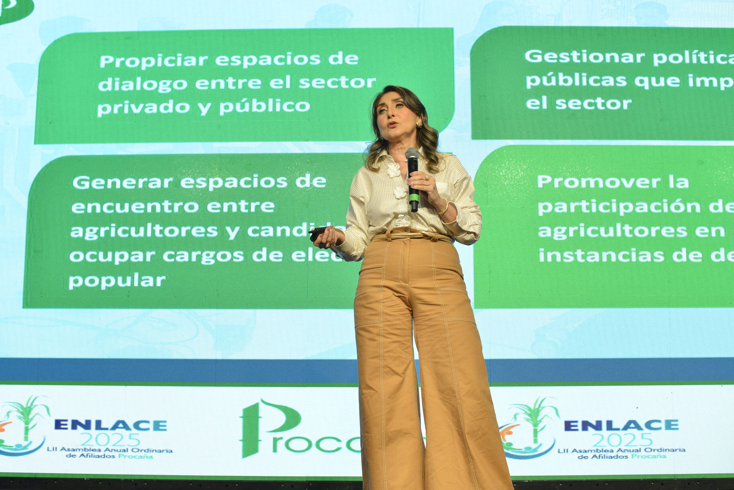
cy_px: 245
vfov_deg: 27.0
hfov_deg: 39.6
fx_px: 1020
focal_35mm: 50
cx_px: 367
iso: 800
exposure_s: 1/100
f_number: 6.3
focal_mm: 50
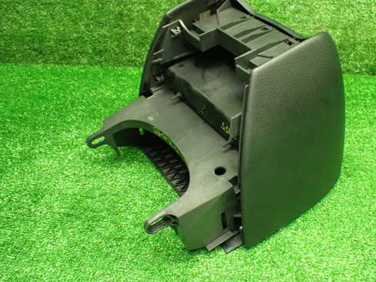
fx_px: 402
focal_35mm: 37
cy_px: 131
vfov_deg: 38.7
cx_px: 231
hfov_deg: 49.7
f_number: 2.3
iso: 800
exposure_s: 1/50
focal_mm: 5.4
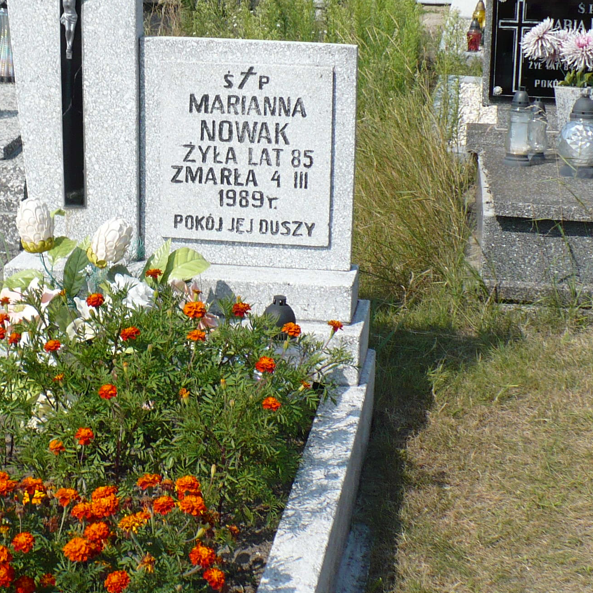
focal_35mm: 77
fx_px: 1492
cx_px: 192
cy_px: 380
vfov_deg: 22.4
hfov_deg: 22.4
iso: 100
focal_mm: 6.1
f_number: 8
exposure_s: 1/200
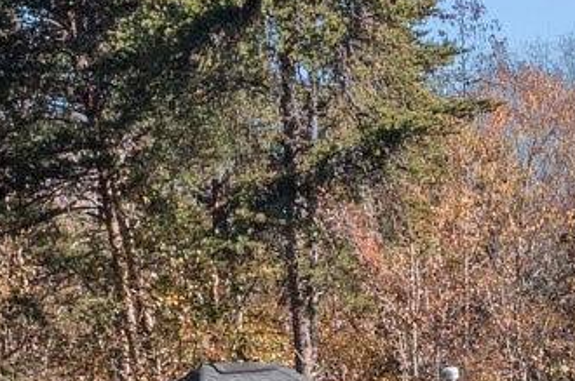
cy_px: 776
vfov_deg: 7.5
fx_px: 2775
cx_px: 680
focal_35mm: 174
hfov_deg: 11.6
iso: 100
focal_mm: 10.26
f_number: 5.6
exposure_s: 1/500
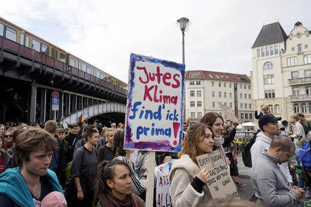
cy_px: 104
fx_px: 242
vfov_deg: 46.3
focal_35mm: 28
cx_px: 156
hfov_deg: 65.5
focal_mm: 28
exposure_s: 1/160
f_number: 11
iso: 160
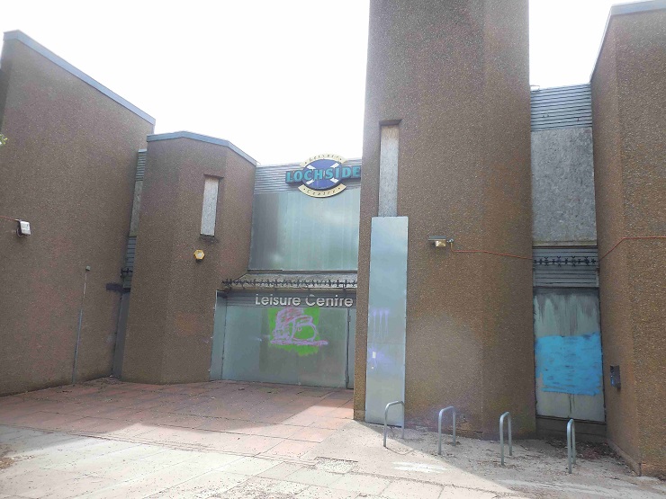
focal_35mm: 25
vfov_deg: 54.9
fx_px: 481
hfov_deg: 69.4
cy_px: 250
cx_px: 333
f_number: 3.7
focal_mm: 4.5
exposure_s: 1/200
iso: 125
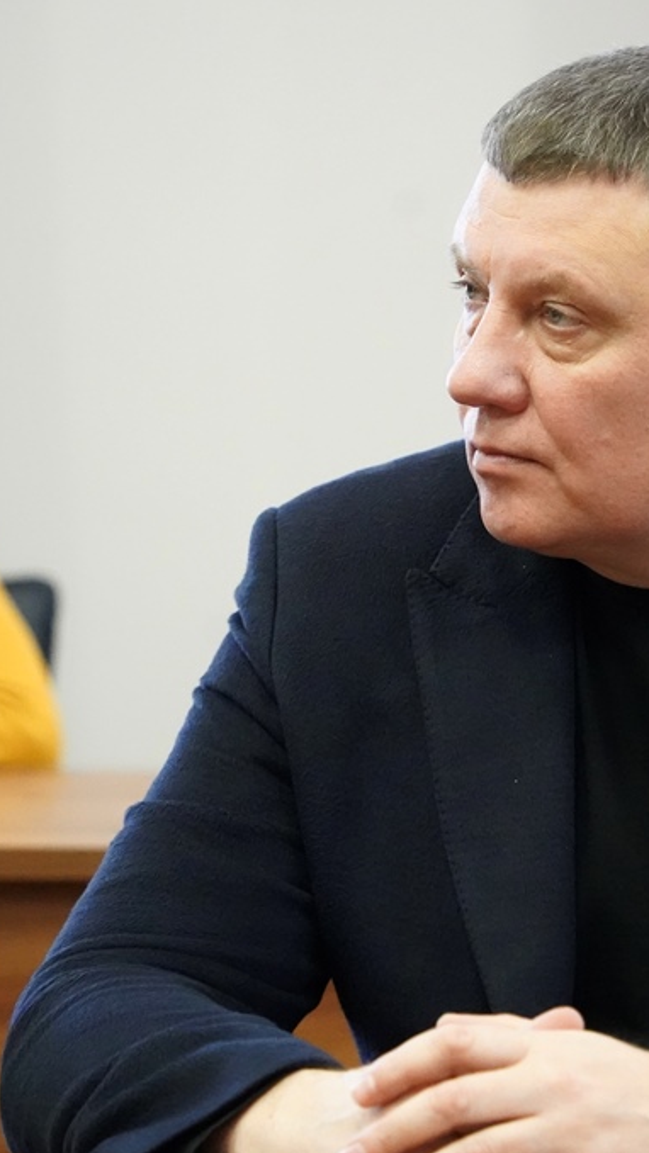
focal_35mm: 188
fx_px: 5751
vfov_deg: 11.5
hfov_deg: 6.5
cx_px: 440
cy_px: 576
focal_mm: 119
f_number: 5
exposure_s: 1/320
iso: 20000
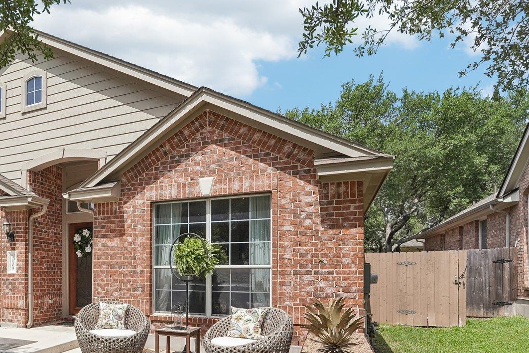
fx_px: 397
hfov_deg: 60.6
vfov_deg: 46.0
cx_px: 89
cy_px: 270
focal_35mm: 27
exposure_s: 1/1000
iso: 400
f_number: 8
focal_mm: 14
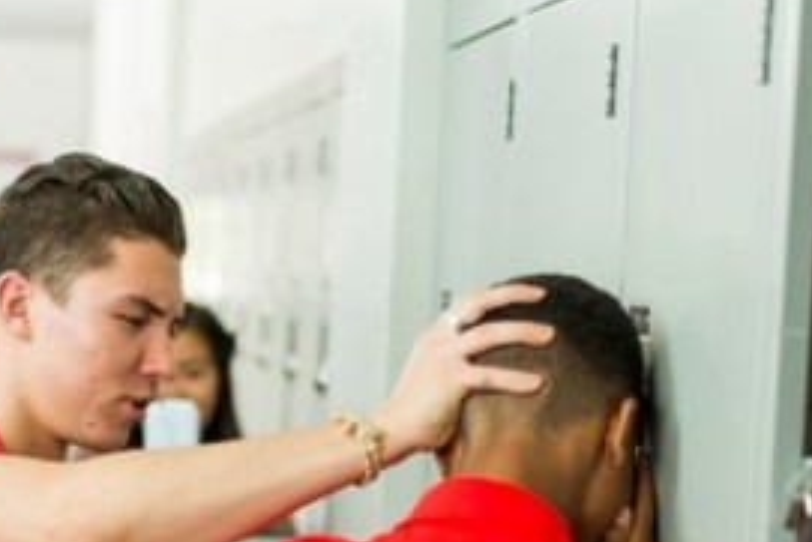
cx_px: 180
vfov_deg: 14.8
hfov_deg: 21.9
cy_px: 464
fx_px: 2076
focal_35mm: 92
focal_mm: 50
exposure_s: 1/100
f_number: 2
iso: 100
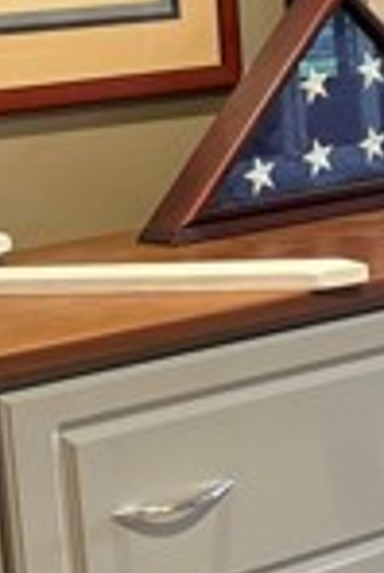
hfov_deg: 12.7
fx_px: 1724
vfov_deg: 18.9
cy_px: 221
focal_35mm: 108
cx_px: 163
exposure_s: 1/60
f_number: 1.78
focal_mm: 6.76
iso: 400
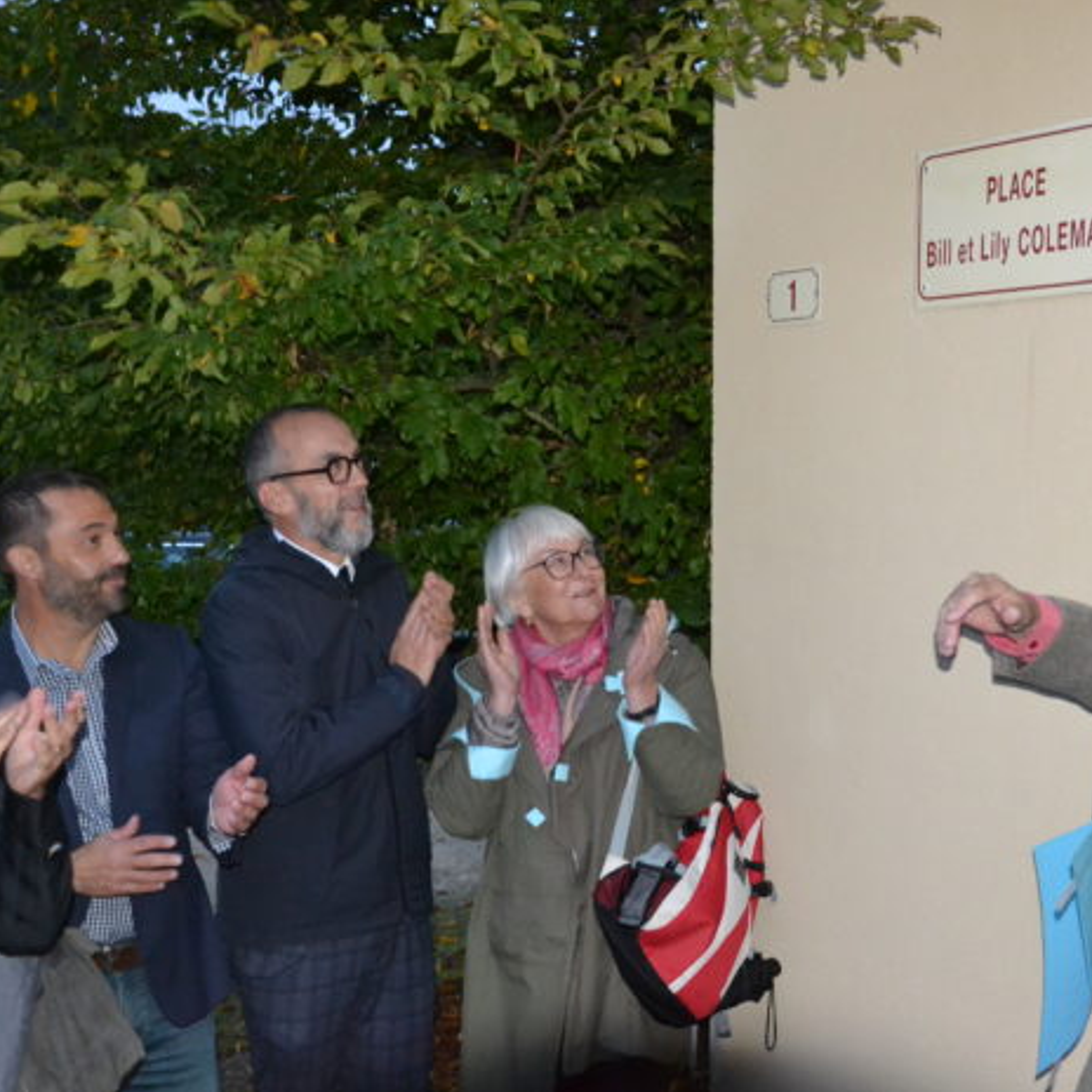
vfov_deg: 34.0
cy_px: 546
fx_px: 1785
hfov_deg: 33.9
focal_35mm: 50
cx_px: 654
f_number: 4
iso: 3200
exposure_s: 1/60
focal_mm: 26
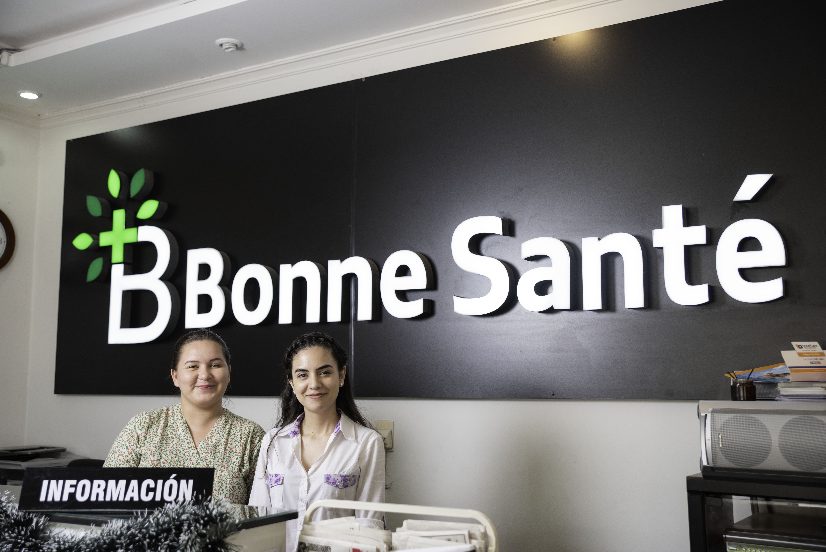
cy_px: 276
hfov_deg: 50.7
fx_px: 872
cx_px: 413
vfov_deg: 35.1
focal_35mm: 38
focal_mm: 38
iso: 640
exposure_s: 1/200
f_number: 4
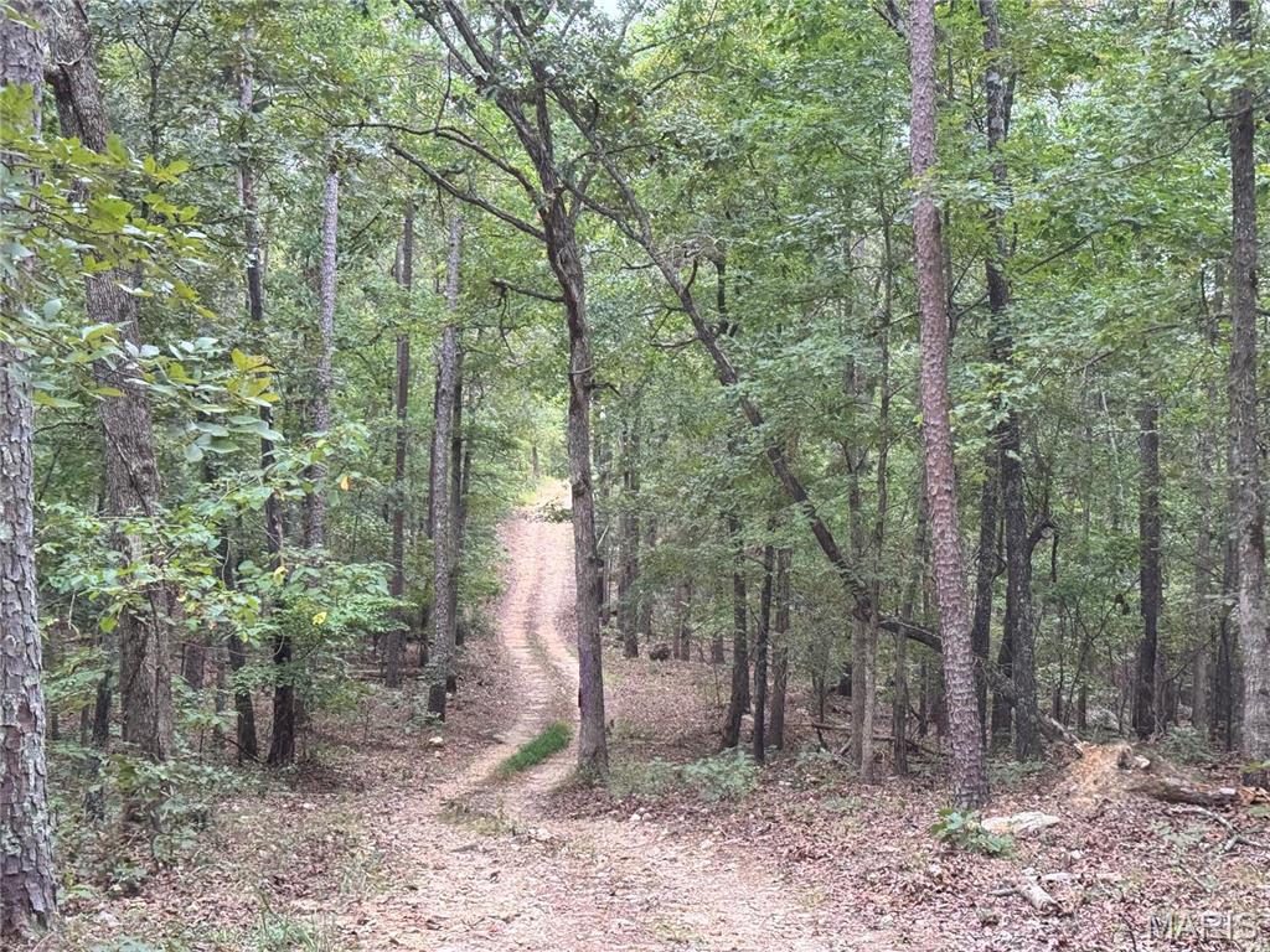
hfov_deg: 39.7
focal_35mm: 48
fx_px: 1761
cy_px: 476
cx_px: 635
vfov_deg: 30.3
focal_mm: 6.76
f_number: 1.78
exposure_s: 1/228
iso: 64
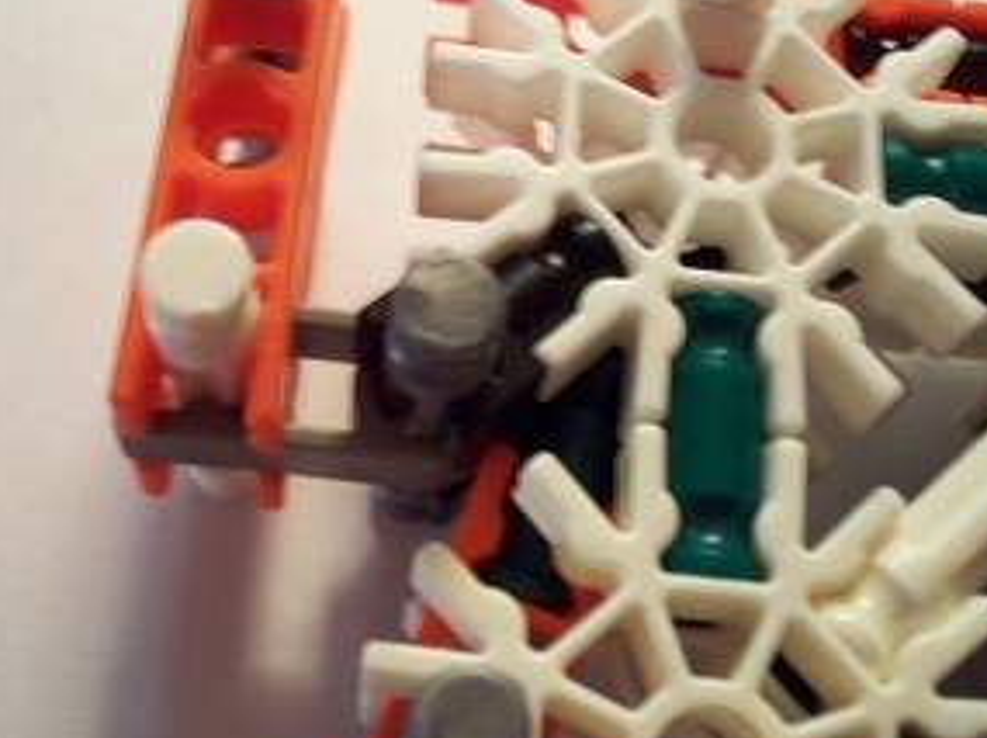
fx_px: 1481
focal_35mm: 52
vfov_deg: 27.9
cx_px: 395
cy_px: 312
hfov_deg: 36.7
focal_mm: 7.9
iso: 400
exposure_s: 1/10
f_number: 3.4
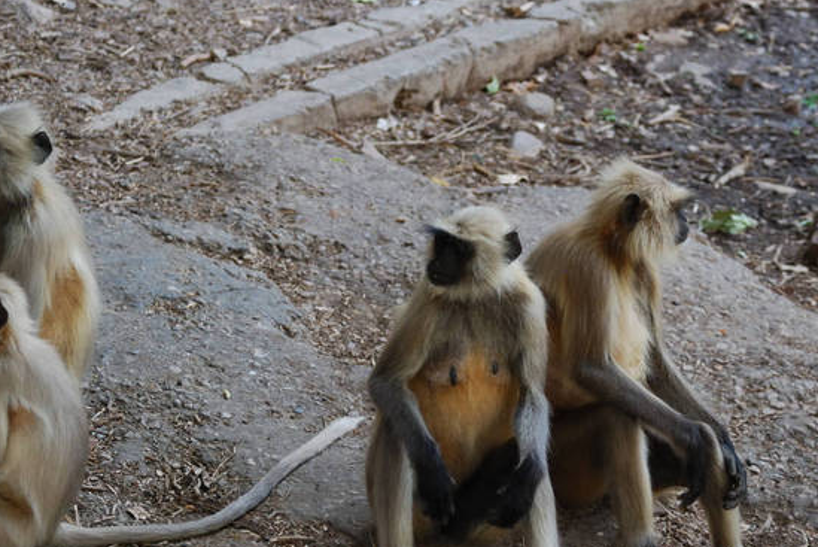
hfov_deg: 13.4
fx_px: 3479
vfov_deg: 9.0
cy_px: 249
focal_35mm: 153
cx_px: 422
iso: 640
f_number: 4.5
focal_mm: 80
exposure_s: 1/400
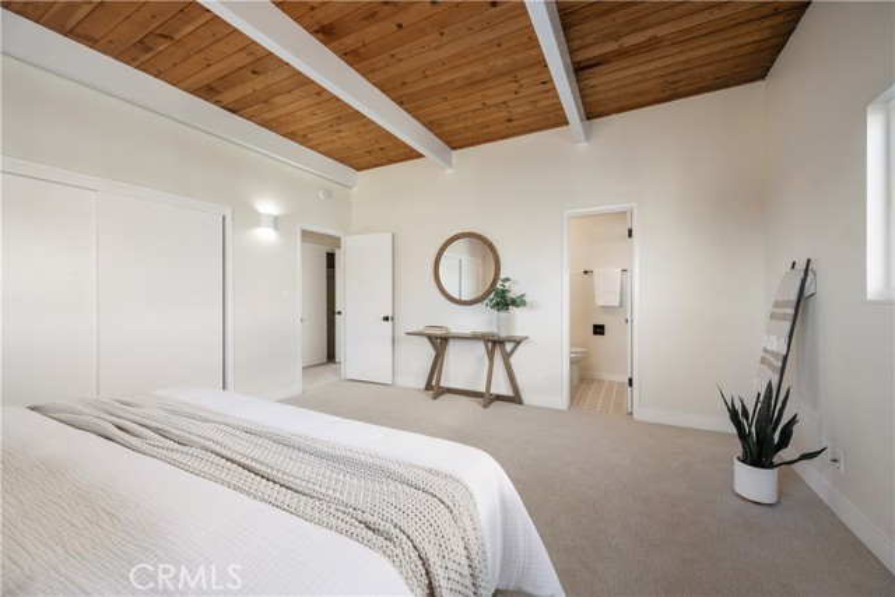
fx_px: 348
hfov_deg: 104.2
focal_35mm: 14
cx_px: 448
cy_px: 298
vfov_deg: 81.2
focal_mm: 14
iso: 100
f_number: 8
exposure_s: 1/8
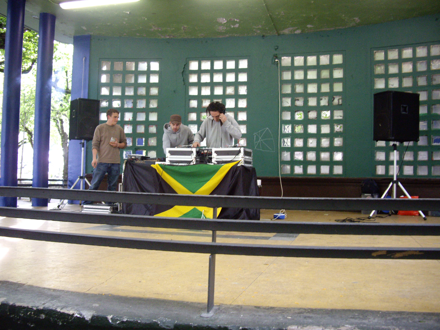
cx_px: 220
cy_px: 165
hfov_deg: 49.0
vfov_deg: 37.7
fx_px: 483
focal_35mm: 38
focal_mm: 7.9
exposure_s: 1/60
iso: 400
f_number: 2.8
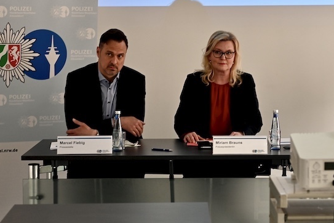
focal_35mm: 132
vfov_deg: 10.4
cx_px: 253
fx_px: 1225
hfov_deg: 15.5
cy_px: 88
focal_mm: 70
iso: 280
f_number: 2.8
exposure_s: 1/100
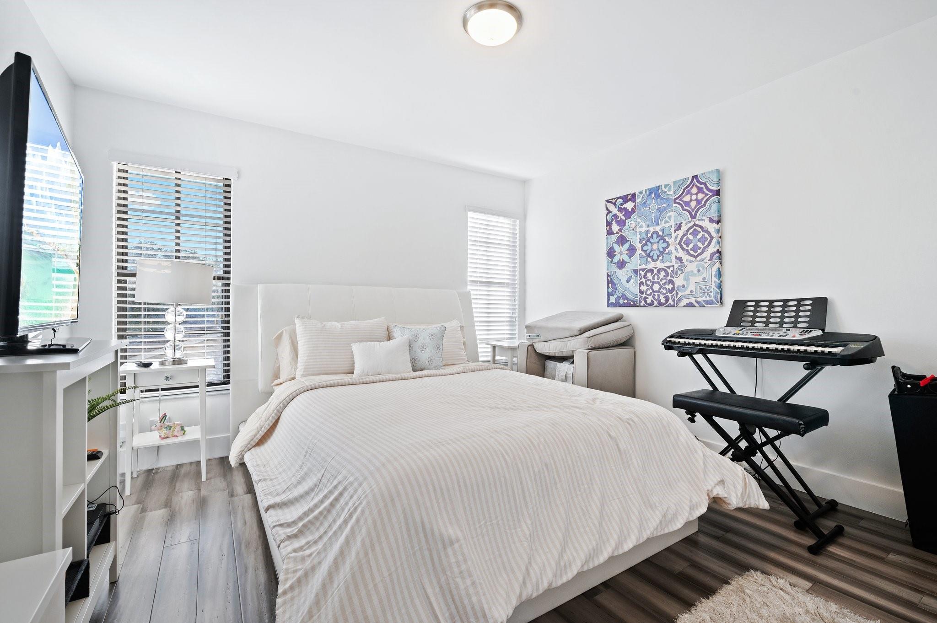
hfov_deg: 96.8
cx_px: 468
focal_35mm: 16
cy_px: 312
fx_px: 416
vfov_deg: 73.7
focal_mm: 16
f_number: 8
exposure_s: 1/15
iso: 200
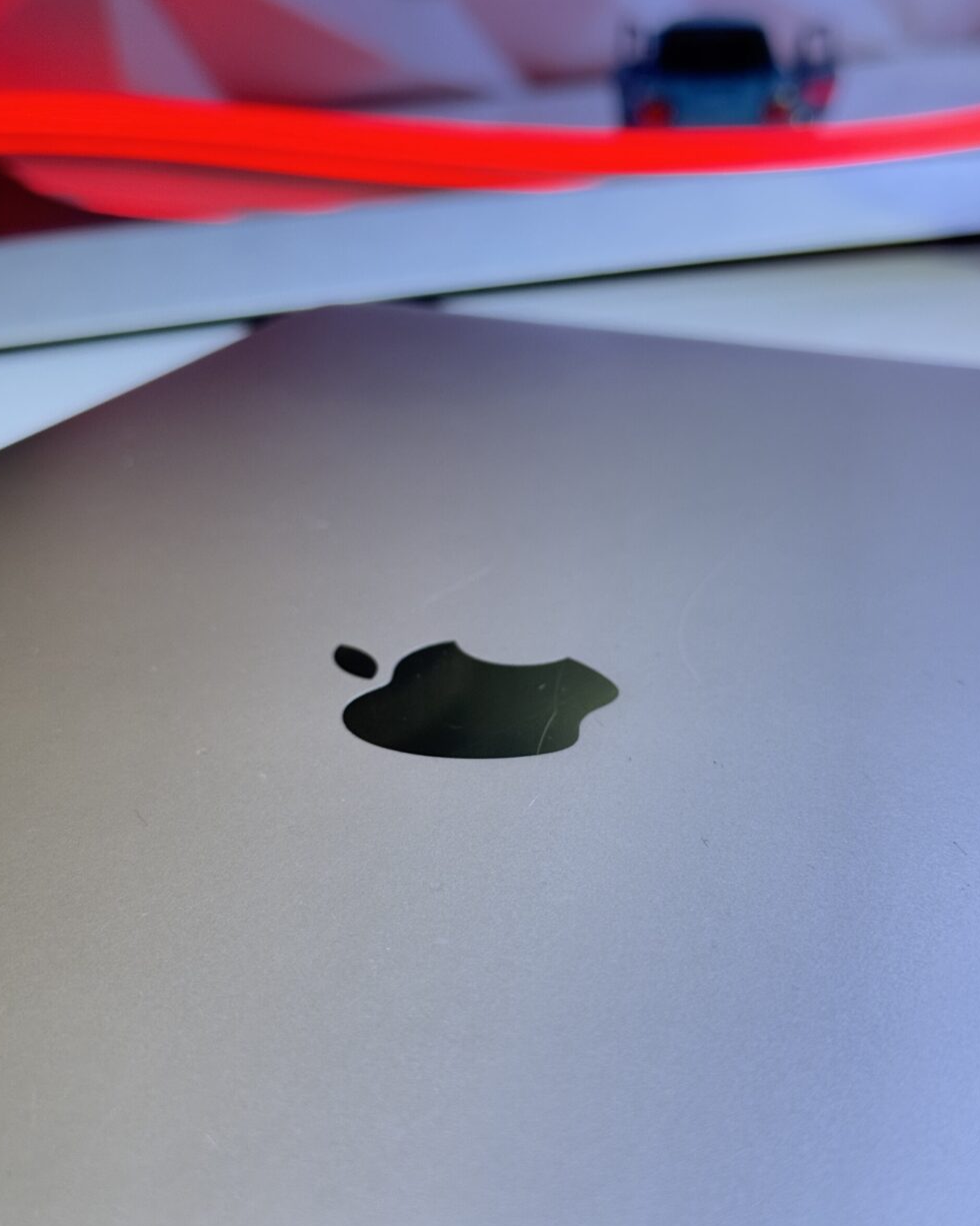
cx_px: 492
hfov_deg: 29.7
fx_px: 1849
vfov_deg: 36.6
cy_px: 650
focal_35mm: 51
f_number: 1.78
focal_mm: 6.76
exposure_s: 1/60
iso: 250
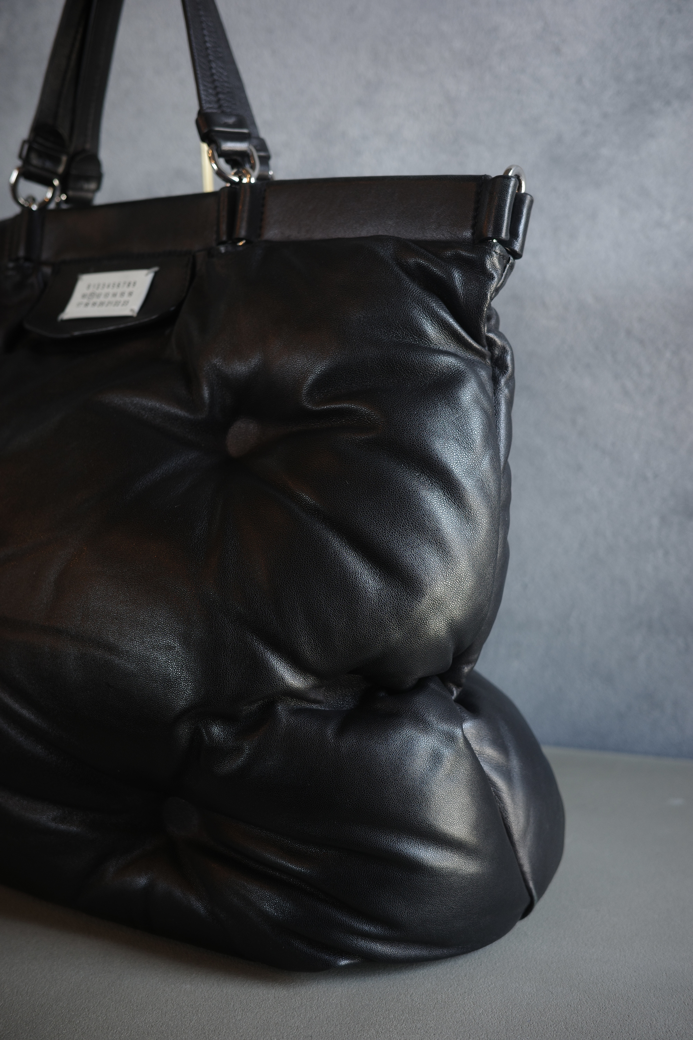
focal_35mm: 40
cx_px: 346
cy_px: 520
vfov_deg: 48.5
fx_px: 1155
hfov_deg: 33.4
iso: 160
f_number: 3.2
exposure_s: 1/40
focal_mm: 26
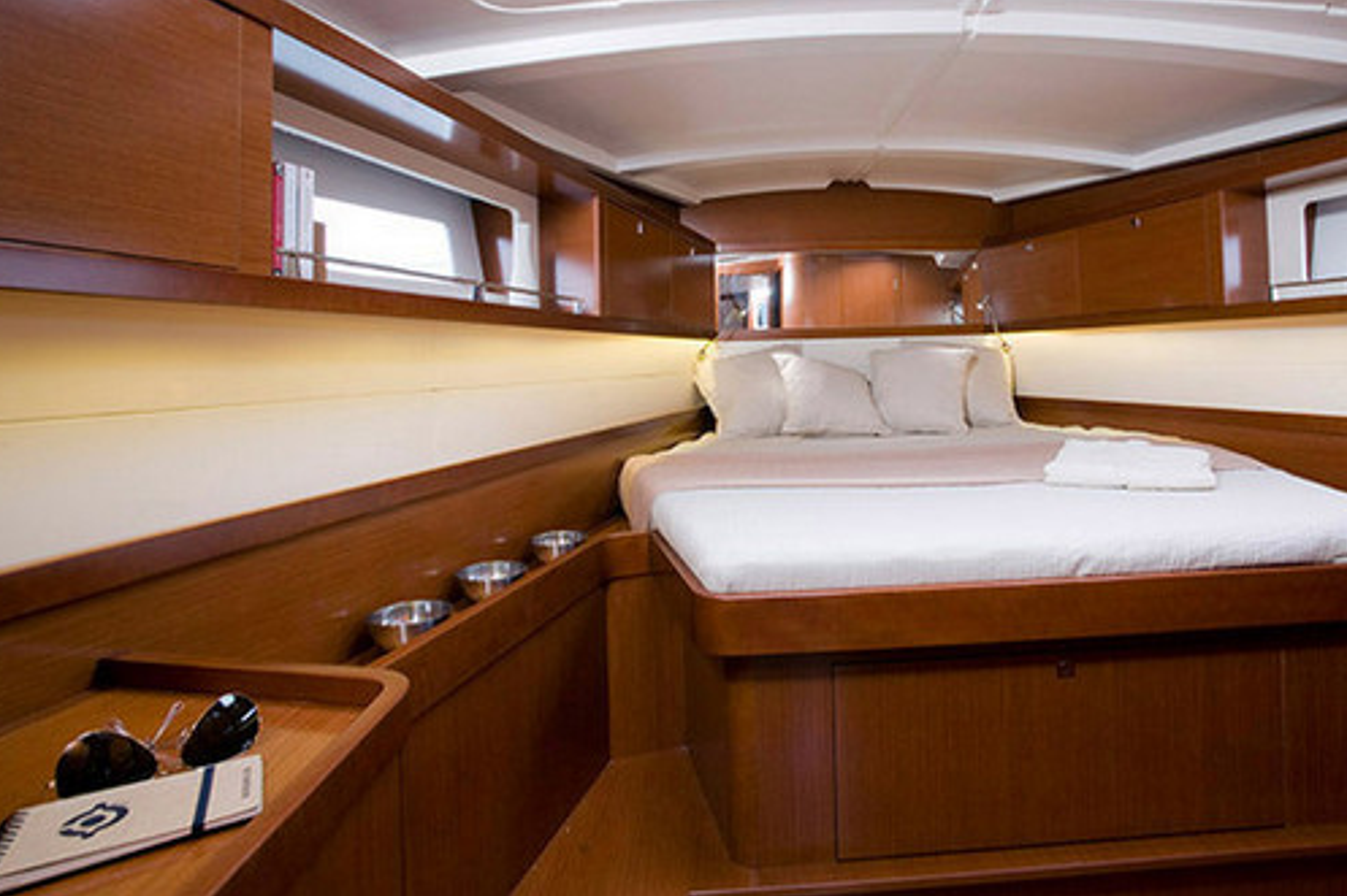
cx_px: 778
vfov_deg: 61.1
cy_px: 337
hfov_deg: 83.4
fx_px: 748
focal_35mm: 20
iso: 200
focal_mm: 16
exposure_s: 1/3
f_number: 14
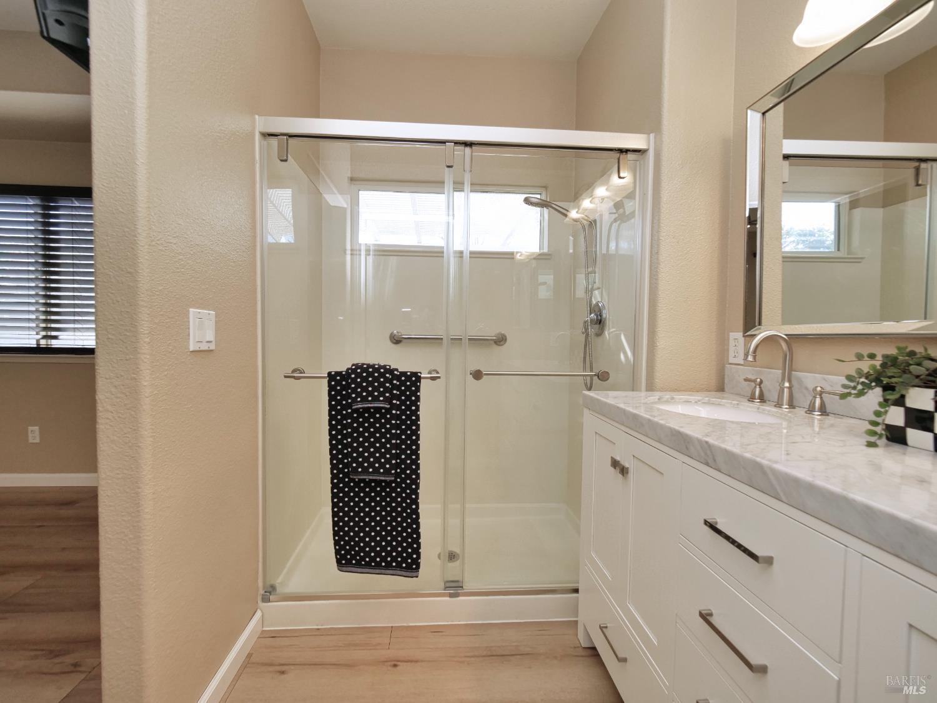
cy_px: 352
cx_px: 468
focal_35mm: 14
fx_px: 379
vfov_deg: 85.7
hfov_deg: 102.1
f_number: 4.5
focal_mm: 7
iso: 800
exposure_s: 1/160
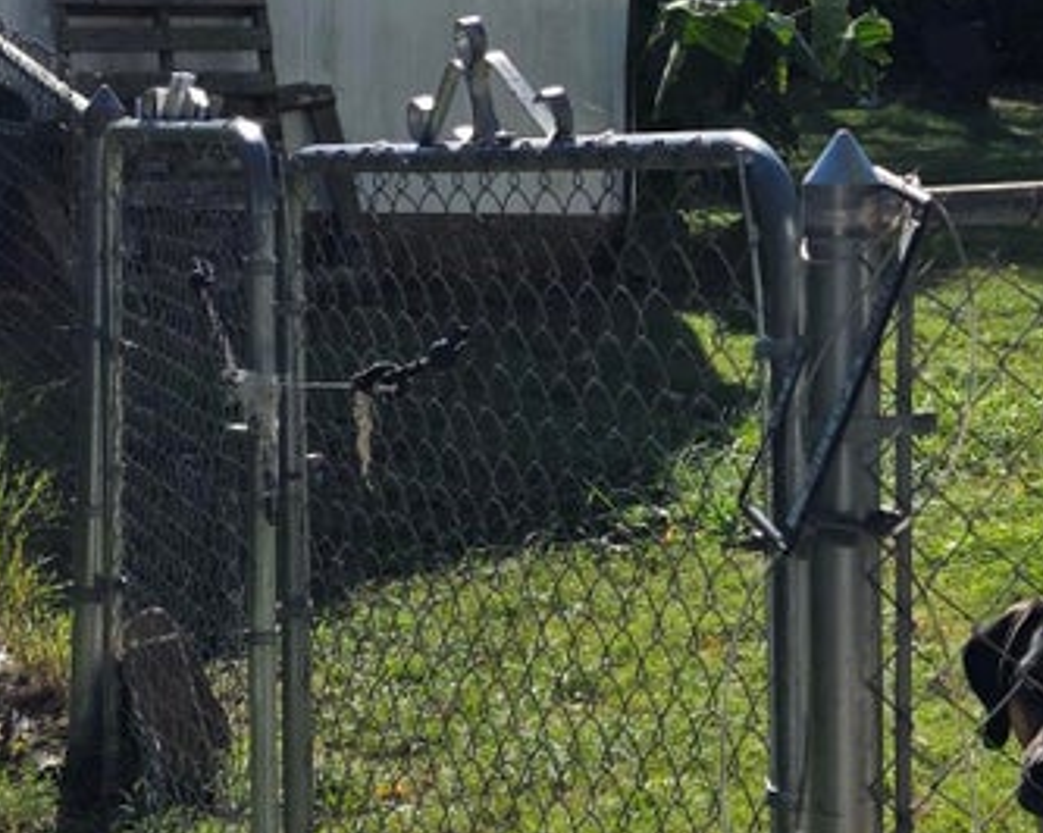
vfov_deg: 16.4
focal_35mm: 92
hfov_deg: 19.5
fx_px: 2838
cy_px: 34
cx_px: 1279
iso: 80
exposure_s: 1/5017
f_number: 1.7
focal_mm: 6.3
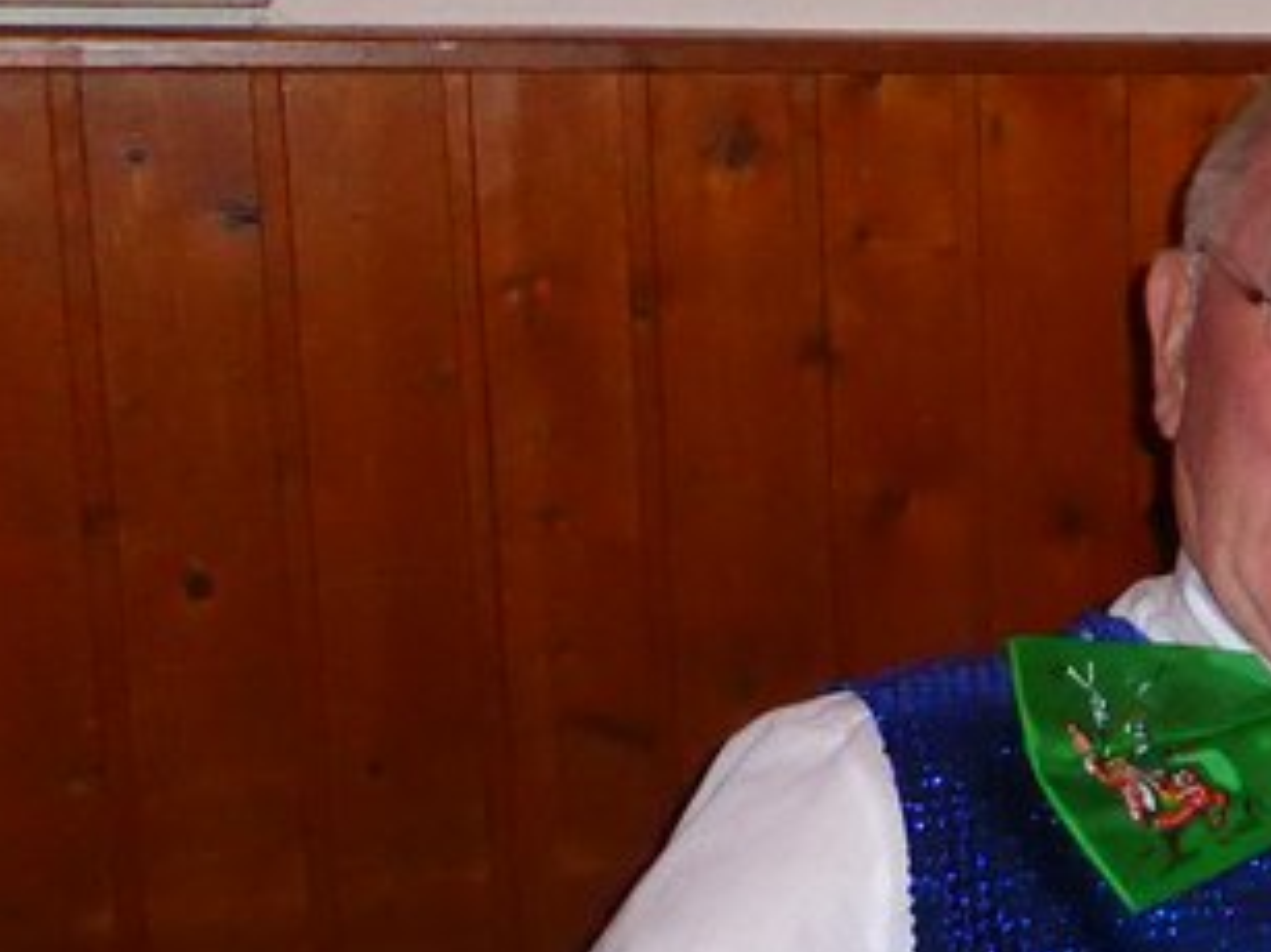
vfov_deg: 18.4
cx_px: 2008
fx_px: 2936
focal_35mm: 80
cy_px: 389
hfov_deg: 20.3
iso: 800
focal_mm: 4.3
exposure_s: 1/60
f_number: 3.3
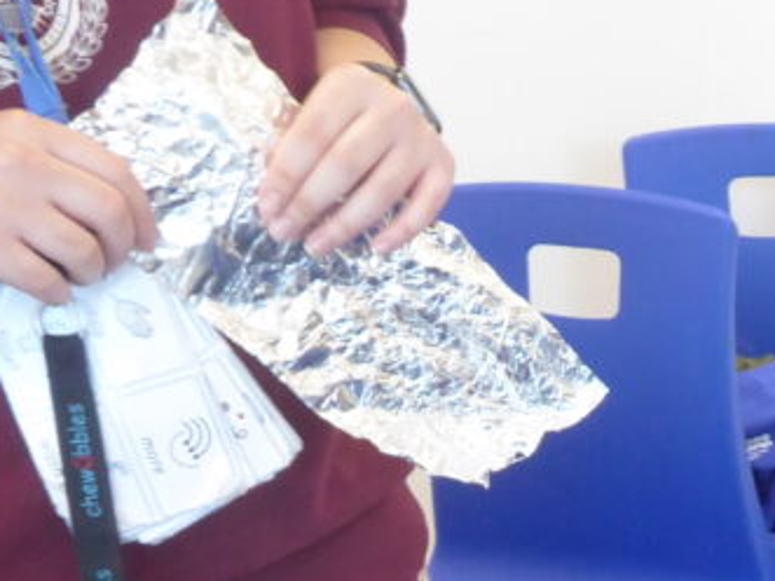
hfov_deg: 18.4
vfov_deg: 14.2
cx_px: 1016
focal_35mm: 99
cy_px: 790
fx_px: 2216
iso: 400
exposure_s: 1/50
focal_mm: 5.4
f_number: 3.5
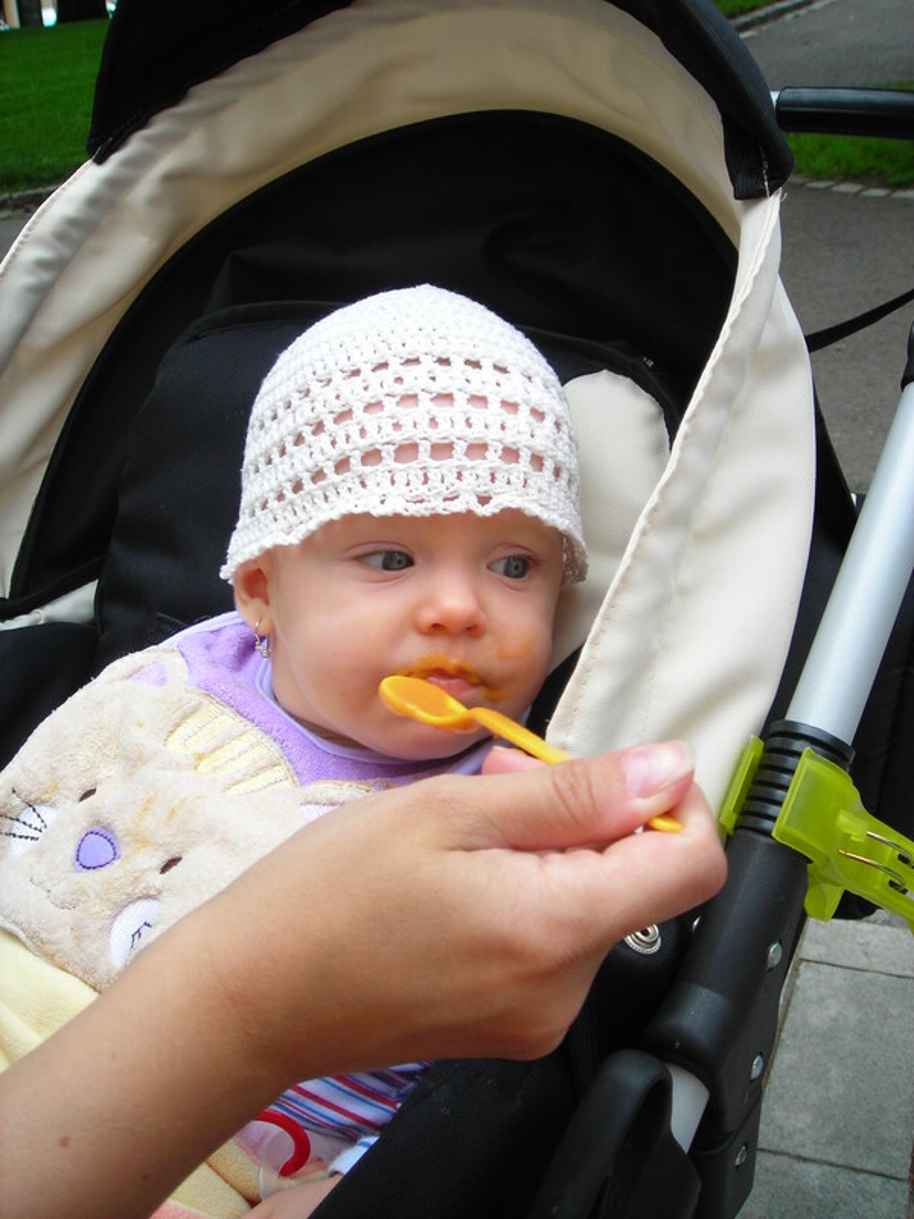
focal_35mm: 38
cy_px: 610
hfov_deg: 37.7
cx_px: 457
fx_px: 1338
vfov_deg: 49.0
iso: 50
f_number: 3.2
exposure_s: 1/224
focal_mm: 6.3
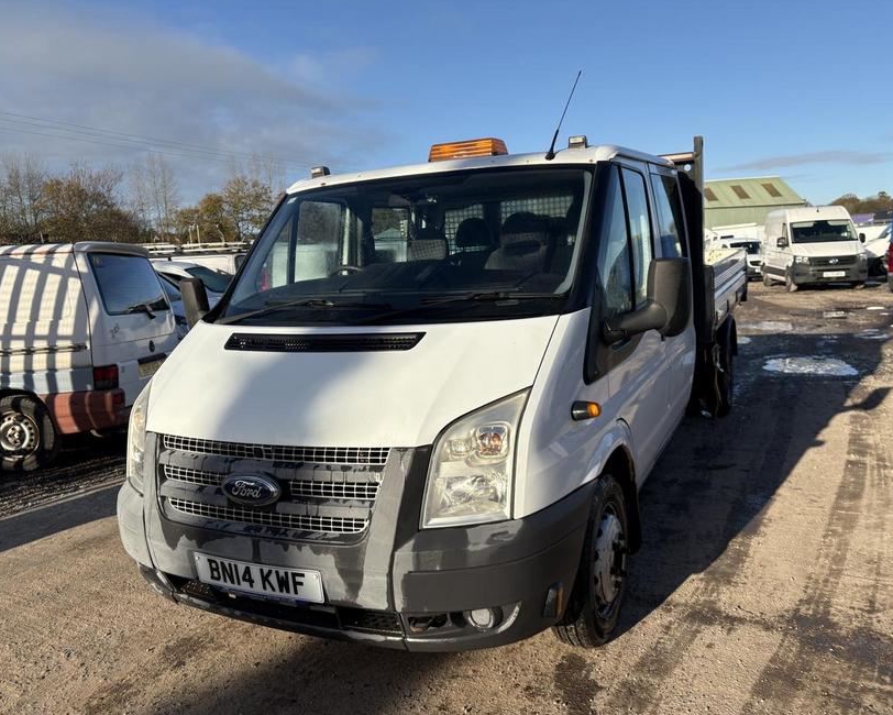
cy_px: 363
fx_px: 740
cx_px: 463
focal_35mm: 28
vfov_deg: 51.5
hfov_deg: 62.2
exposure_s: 1/2865
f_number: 1.6
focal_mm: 5.96
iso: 50
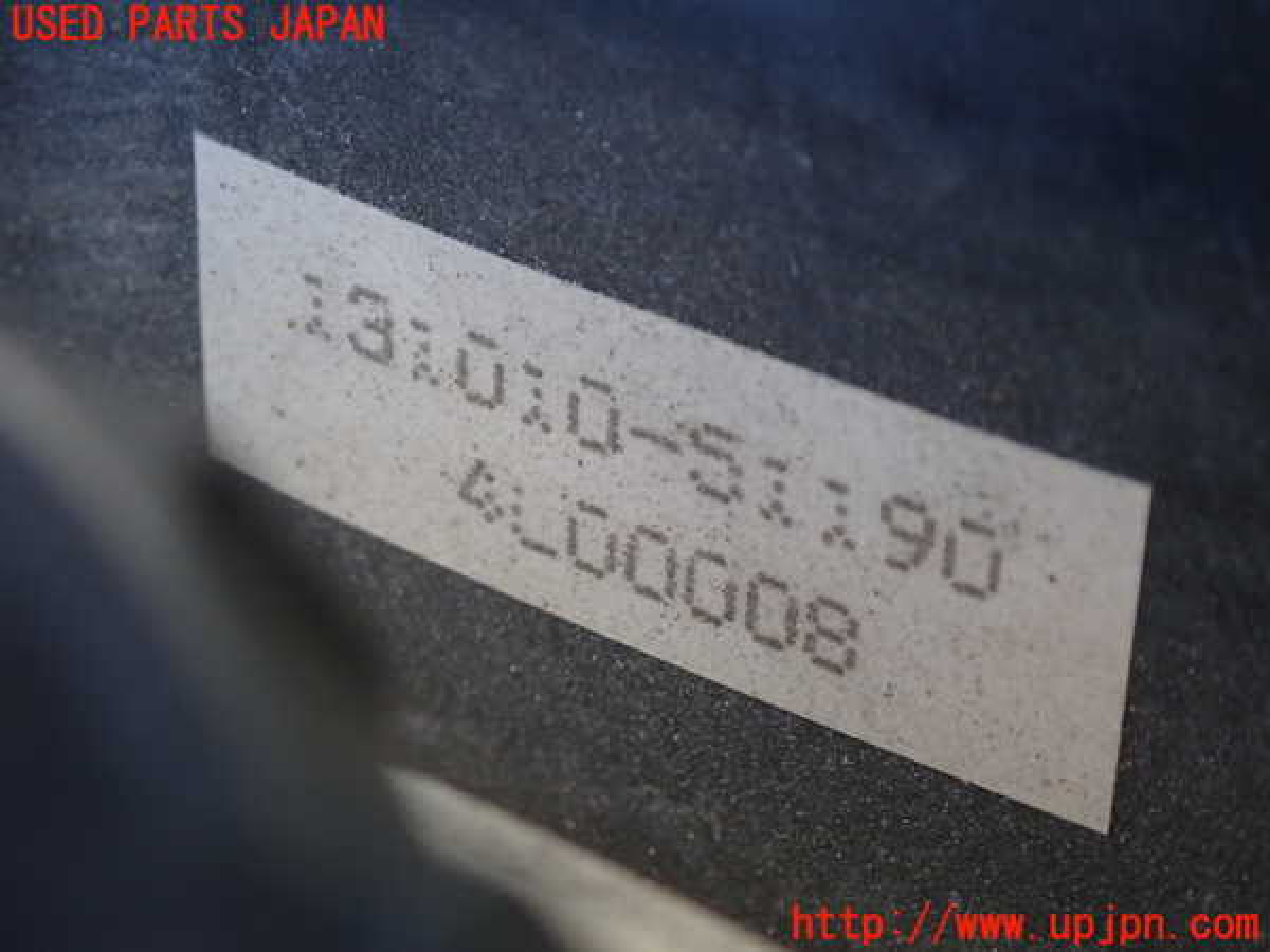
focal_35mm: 100
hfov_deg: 19.6
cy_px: 476
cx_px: 635
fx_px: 3669
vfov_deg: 14.8
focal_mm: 18
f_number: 4.9
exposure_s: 1/100
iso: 500
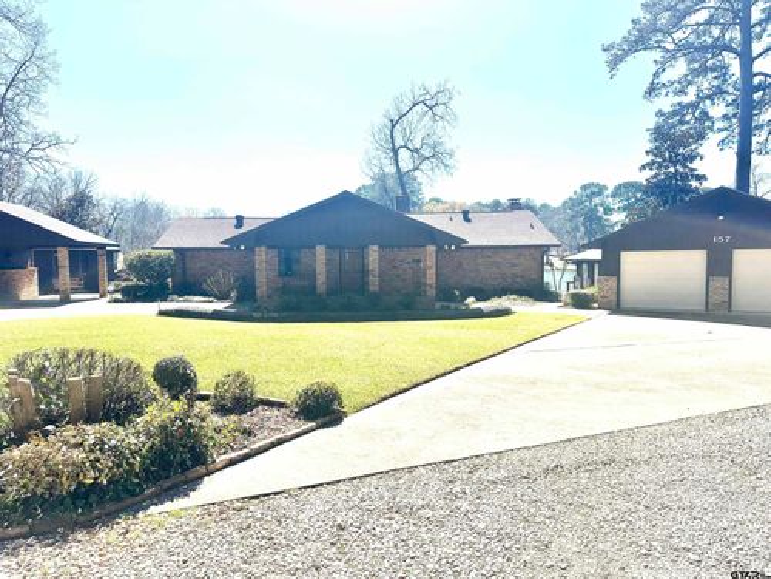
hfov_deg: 71.6
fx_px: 535
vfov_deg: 56.8
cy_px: 290
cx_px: 386
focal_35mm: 24
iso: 80
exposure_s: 1/7042
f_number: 1.78
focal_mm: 6.86
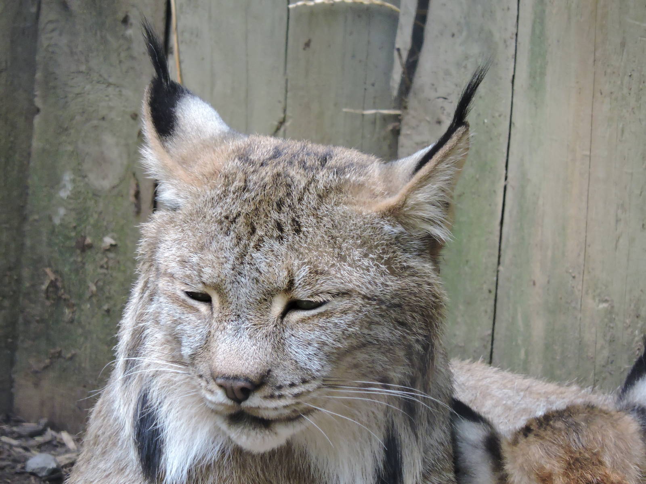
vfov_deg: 1.9
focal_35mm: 800
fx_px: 14930
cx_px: 323
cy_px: 242
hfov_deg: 2.5
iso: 800
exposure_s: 1/80
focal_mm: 142.7
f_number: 5.2
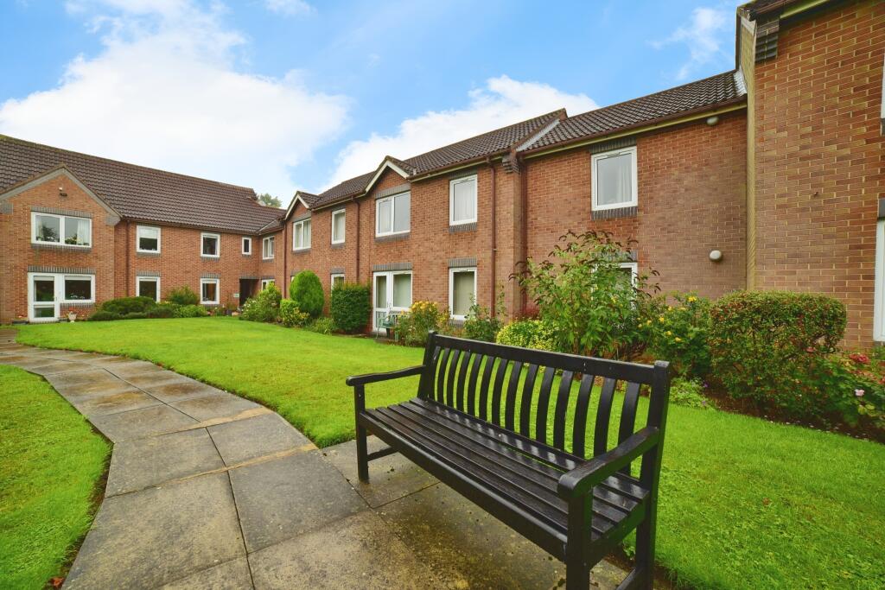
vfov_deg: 81.2
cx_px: 442
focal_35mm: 14
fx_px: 344
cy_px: 295
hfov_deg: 104.2
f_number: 8
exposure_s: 1/25
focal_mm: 14
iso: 160
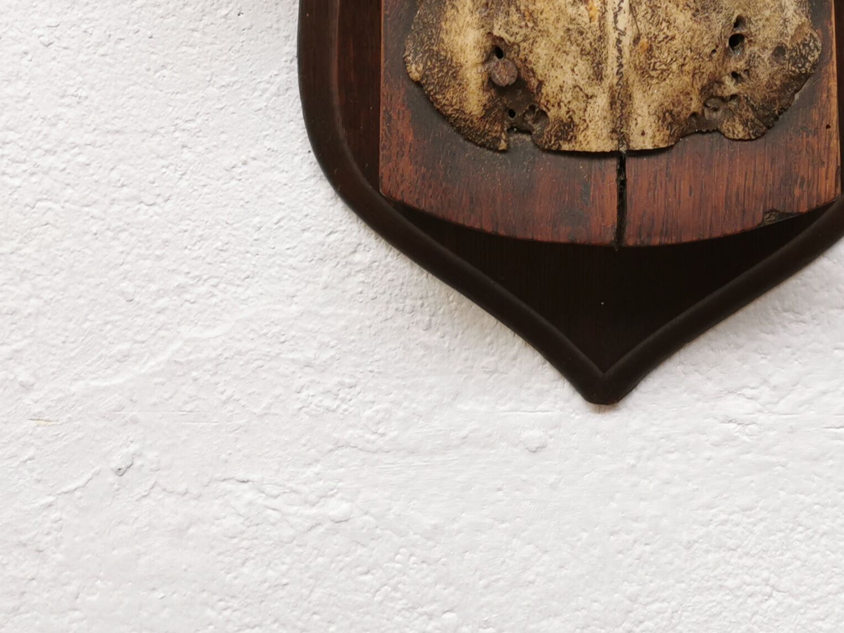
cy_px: -21
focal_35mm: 65
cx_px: 613
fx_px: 1585
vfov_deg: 21.7
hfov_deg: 29.4
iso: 100
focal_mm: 5.58
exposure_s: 1/100
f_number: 1.8
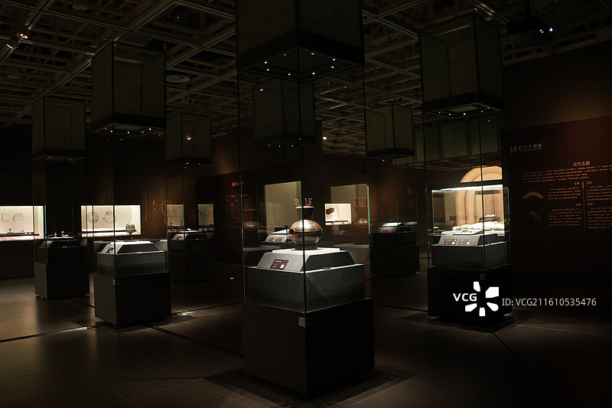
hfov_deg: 67.4
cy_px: 204
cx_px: 306
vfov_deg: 47.9
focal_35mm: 27
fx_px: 459
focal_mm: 18
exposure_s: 1.6
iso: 160
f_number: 5.6
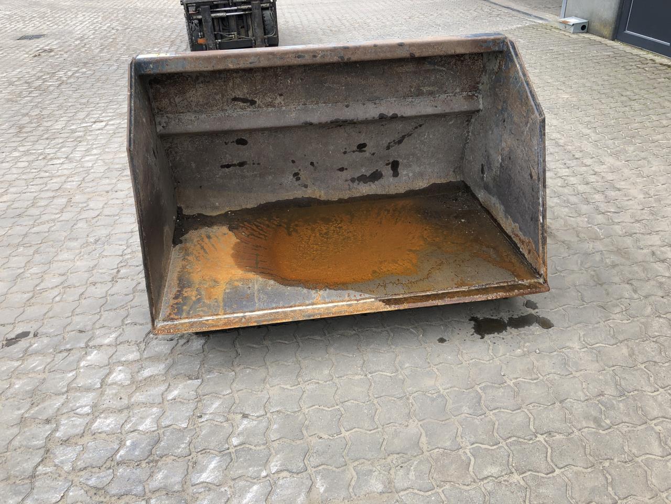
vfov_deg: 49.7
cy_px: 252
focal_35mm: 28
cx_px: 336
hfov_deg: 63.4
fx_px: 543
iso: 20
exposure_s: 1/545
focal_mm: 3.99
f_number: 1.8
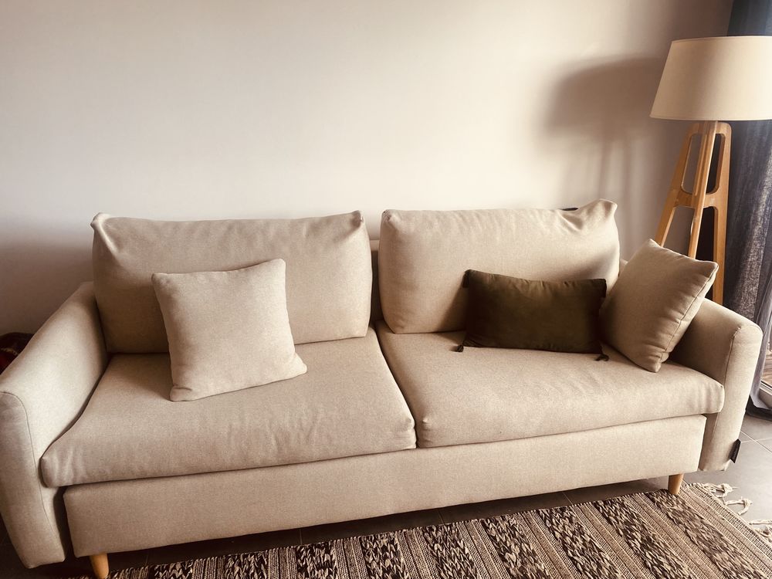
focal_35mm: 26
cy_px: 290
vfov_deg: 53.1
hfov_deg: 67.3
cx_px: 386
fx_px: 580
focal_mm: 4.25
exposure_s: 1/105
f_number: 1.8
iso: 125
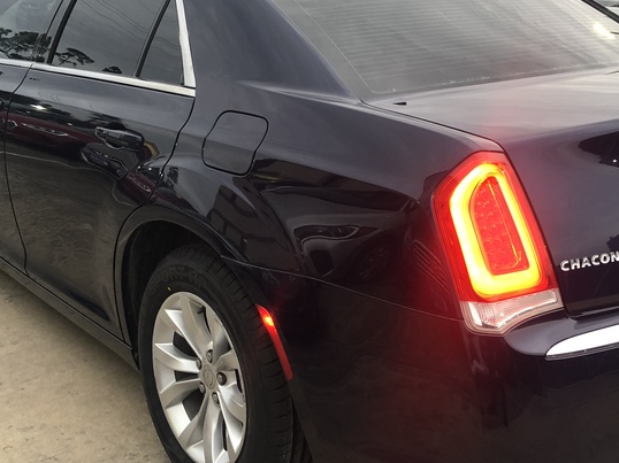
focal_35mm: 50
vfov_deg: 29.0
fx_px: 894
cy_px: 190
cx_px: 354
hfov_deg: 38.1
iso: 40
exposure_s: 1/20
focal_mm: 3.99
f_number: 1.8
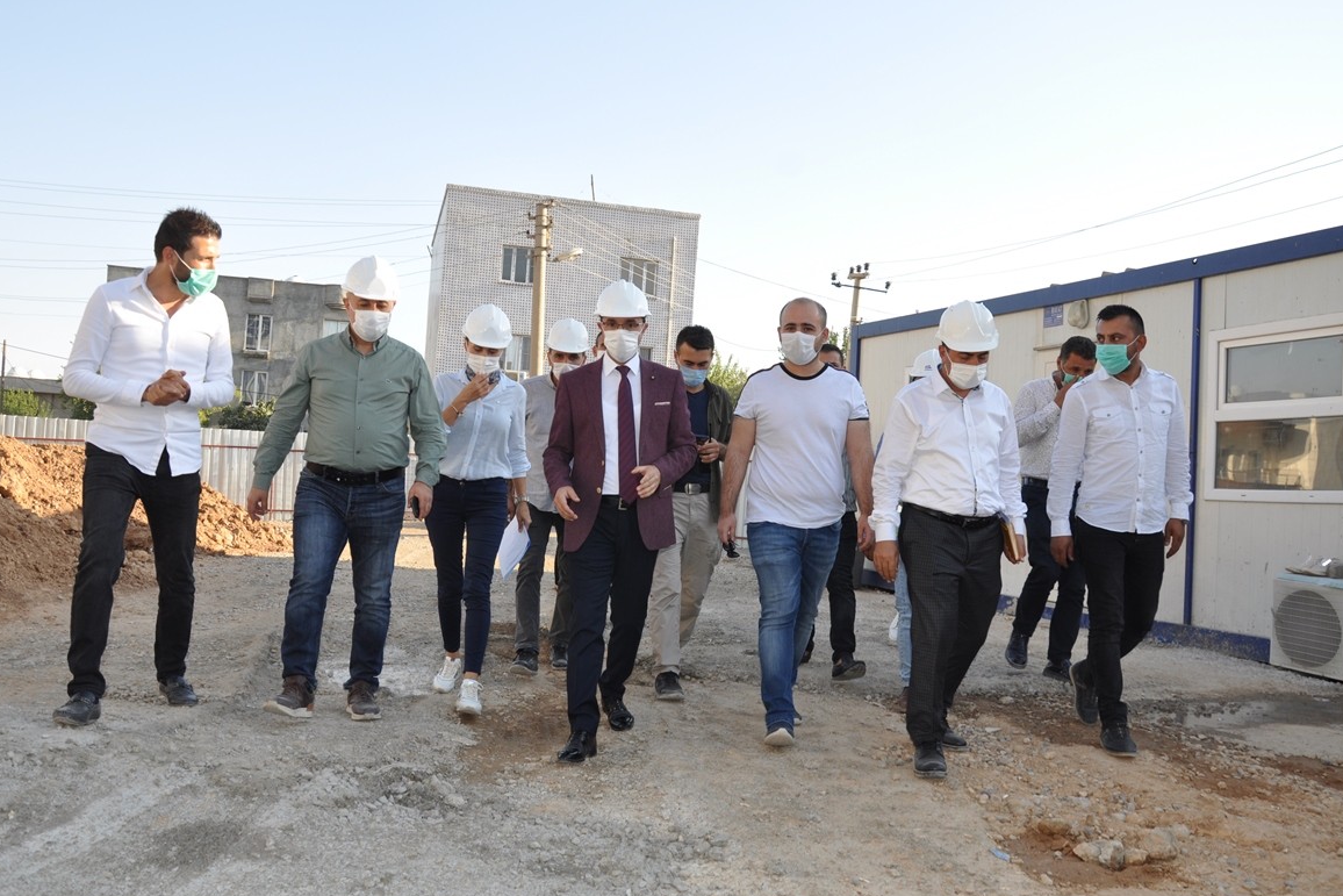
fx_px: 1045
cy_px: 442
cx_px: 652
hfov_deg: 65.5
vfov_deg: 46.4
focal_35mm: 28
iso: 200
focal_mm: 18
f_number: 7.1
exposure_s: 1/200
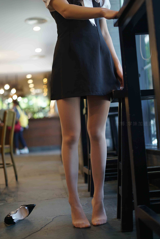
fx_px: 333
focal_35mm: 50
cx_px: 80
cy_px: 120
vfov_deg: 39.6
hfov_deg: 27.0
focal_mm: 50
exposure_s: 1/125
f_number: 1.8
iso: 200
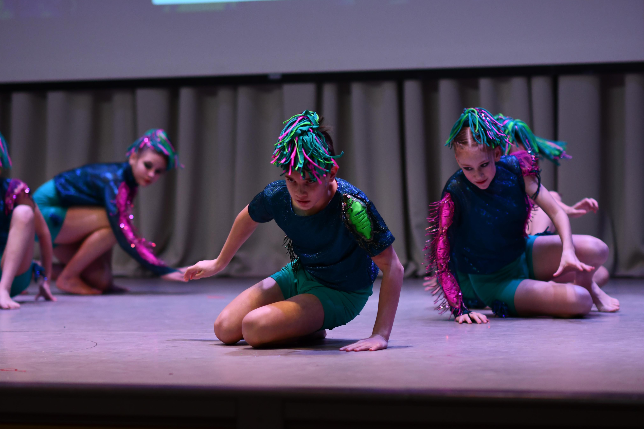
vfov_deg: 10.7
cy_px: 215
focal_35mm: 128
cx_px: 323
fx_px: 2289
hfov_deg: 16.0
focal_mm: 85
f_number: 2
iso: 640
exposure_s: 1/800
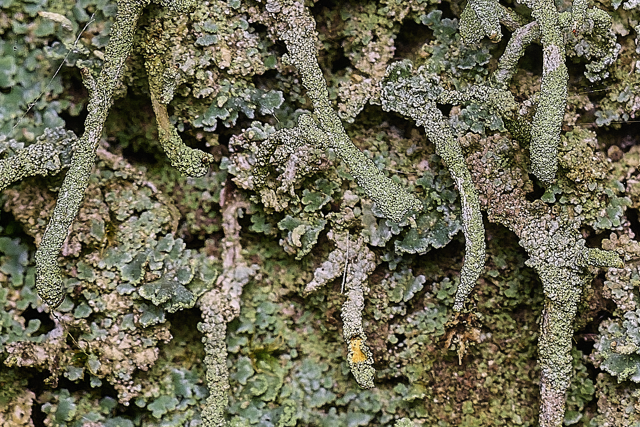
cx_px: 481
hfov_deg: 4.4
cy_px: 113
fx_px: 8266
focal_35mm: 465
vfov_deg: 3.0
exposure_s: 1/200
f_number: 51
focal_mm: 147
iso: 640
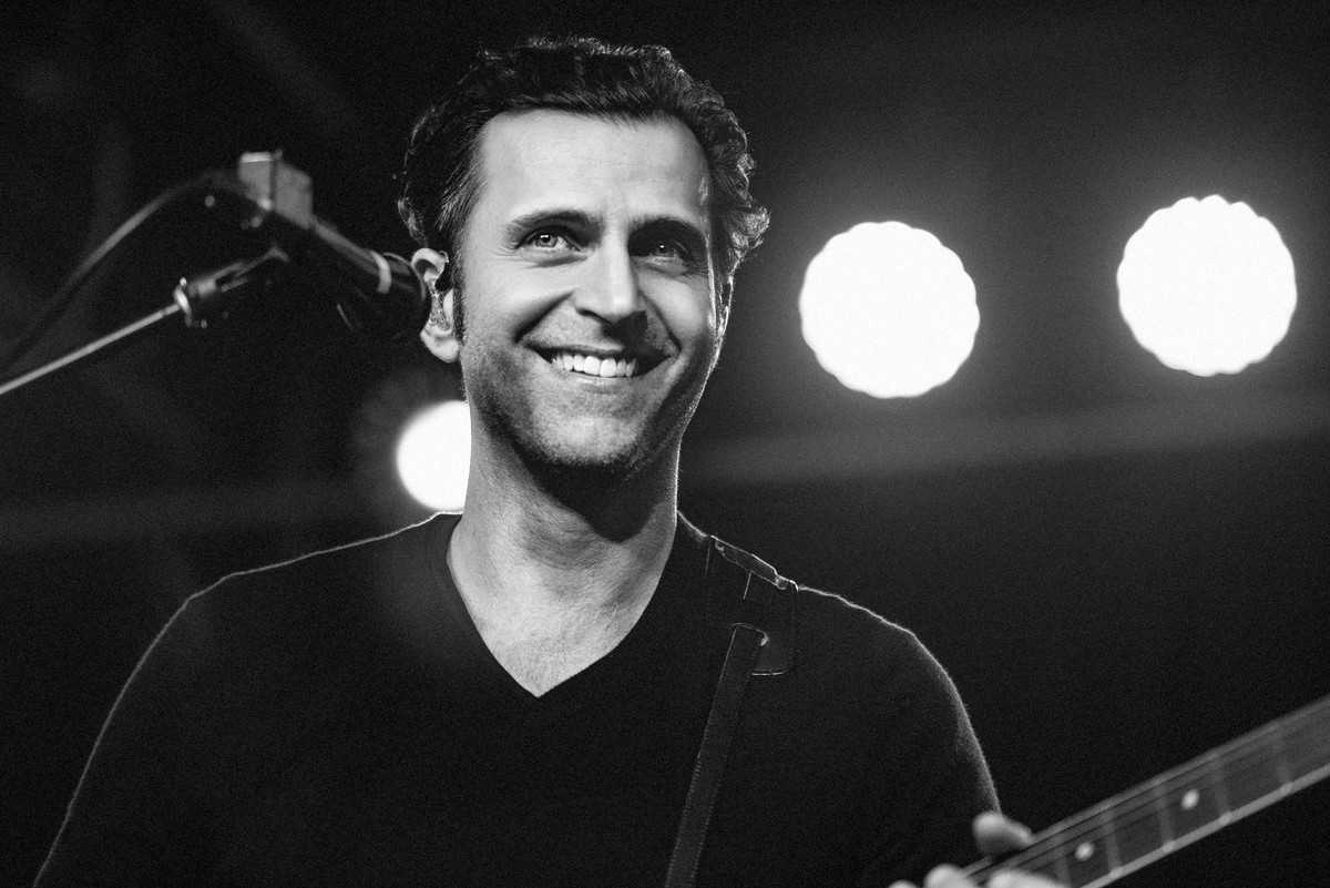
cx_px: 665
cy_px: 444
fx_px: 5913
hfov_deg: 12.8
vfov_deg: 8.6
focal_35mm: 160
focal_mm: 160
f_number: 2.8
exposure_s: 1/500
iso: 1000
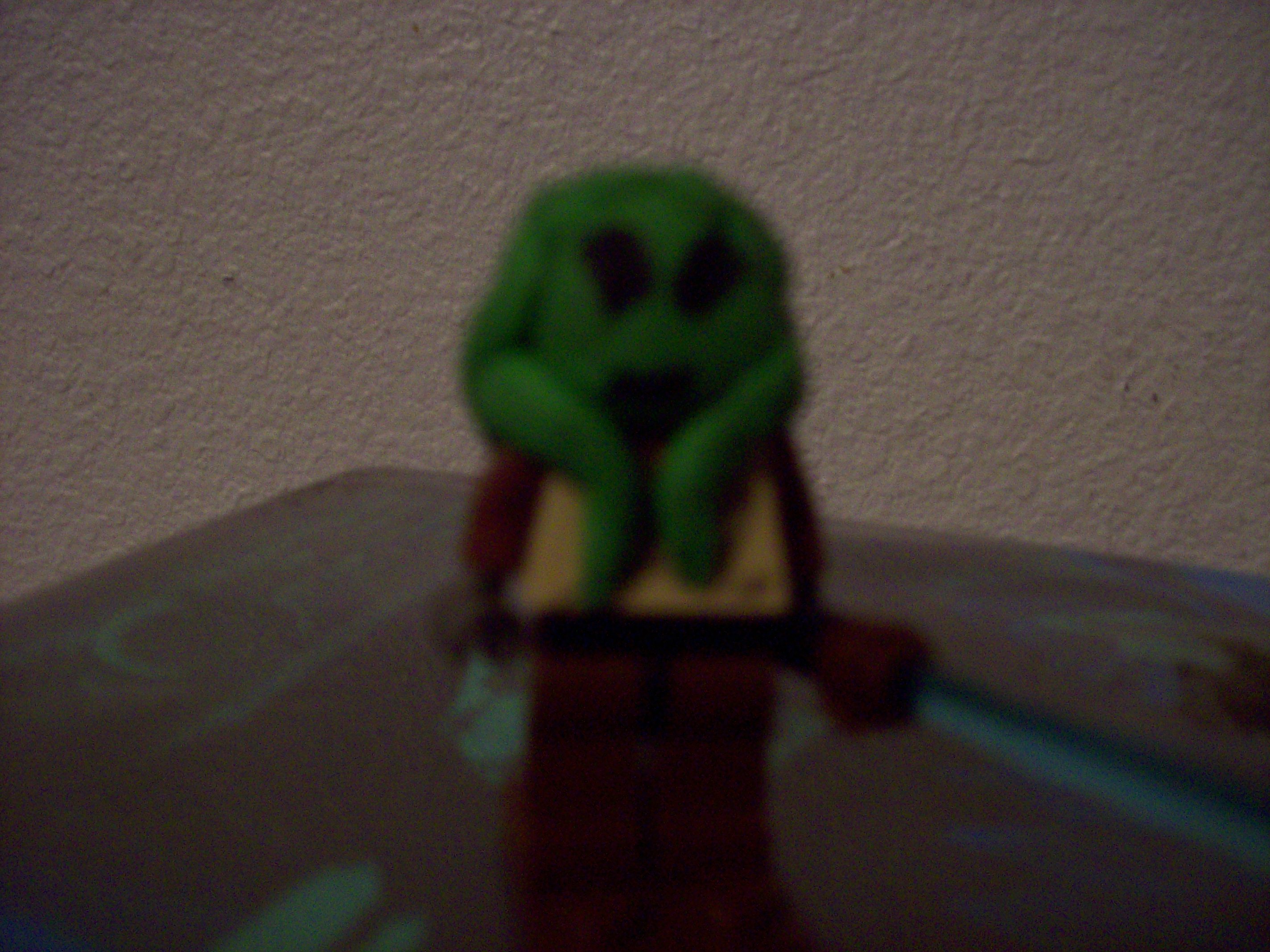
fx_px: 1320
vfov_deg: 39.6
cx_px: 635
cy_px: 476
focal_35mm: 36
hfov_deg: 51.4
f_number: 2.7
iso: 160
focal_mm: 6
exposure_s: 1/8
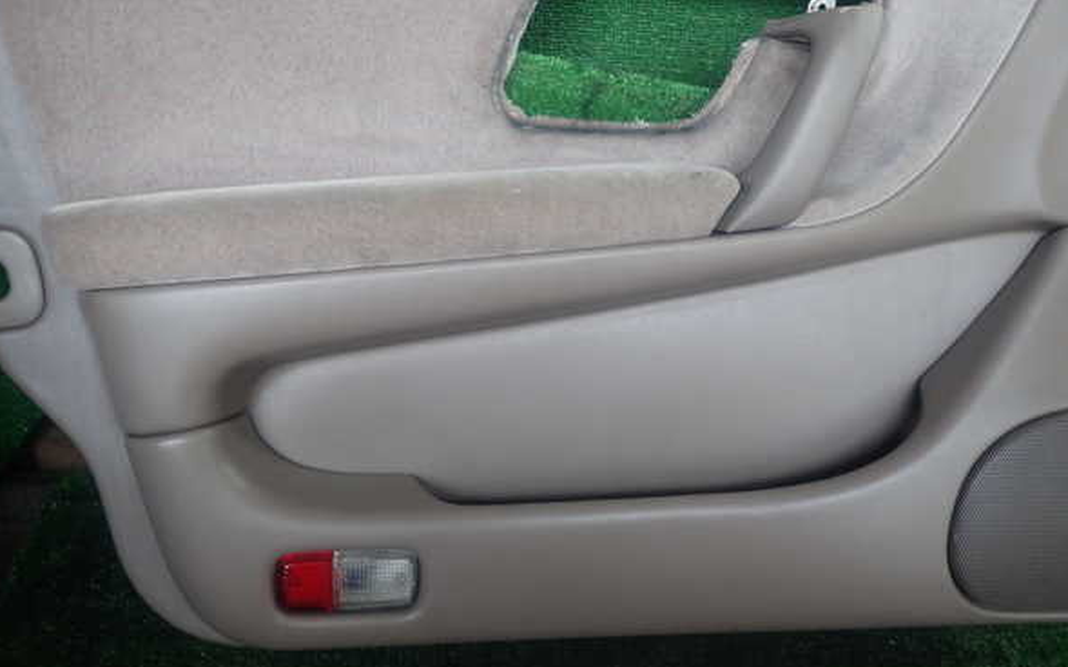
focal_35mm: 27
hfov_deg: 68.4
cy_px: 334
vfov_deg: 46.0
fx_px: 786
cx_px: 528
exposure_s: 1/50
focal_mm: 4.5
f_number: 2
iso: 200
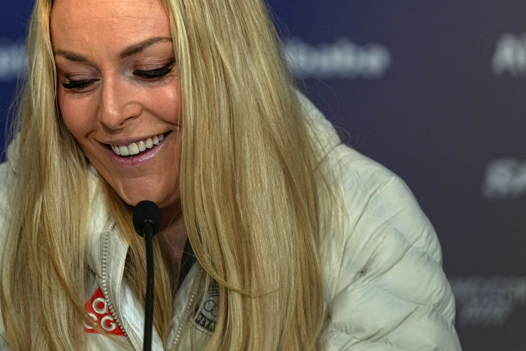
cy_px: 139
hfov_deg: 3.4
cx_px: 157
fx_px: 8751
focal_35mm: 599
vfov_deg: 2.3
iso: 1250
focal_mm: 400
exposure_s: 1/400
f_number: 3.2
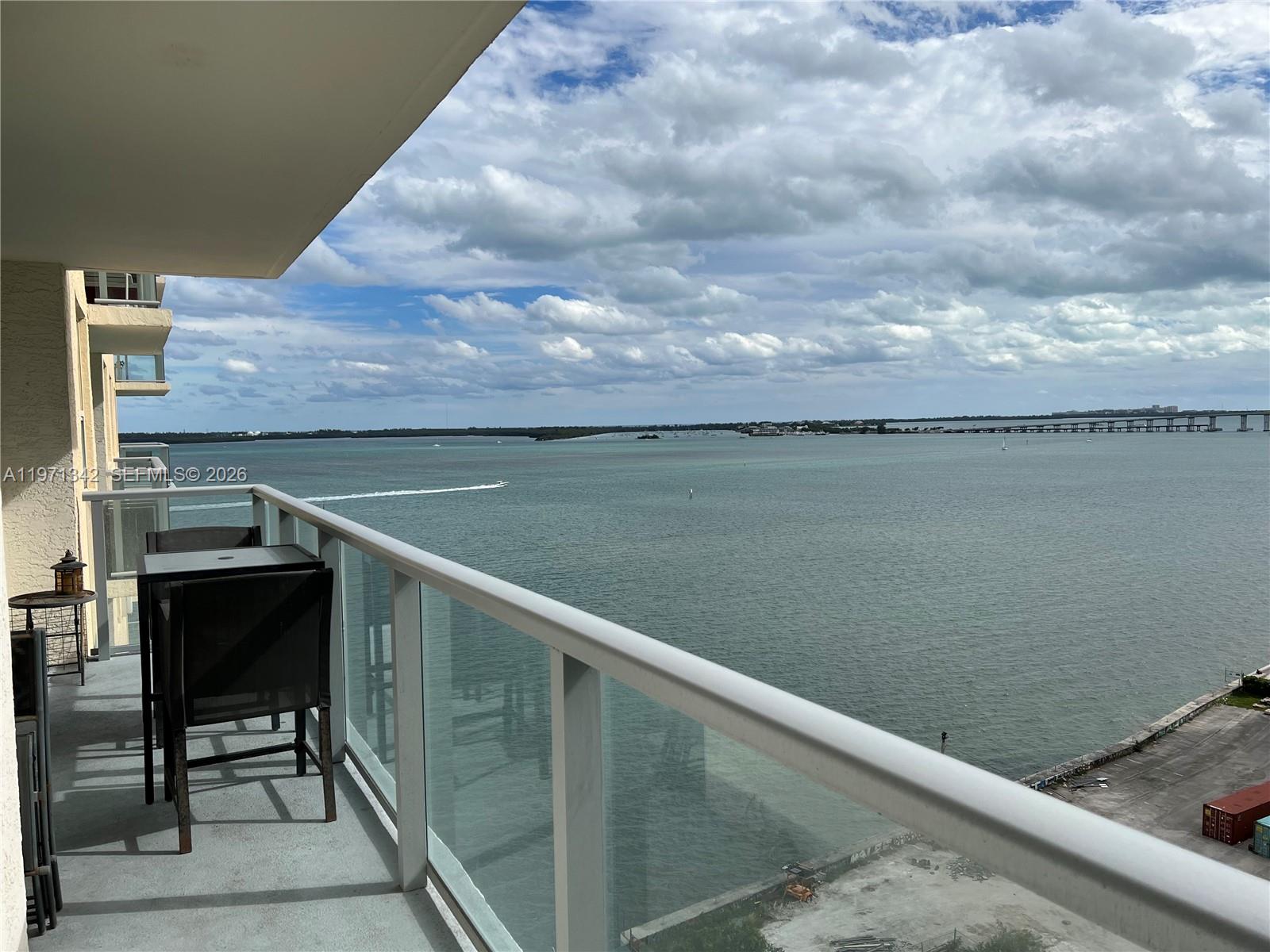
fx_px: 954
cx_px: 635
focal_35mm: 26
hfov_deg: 67.3
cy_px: 476
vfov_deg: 53.1
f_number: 1.5
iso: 50
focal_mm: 5.7
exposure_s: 1/8000
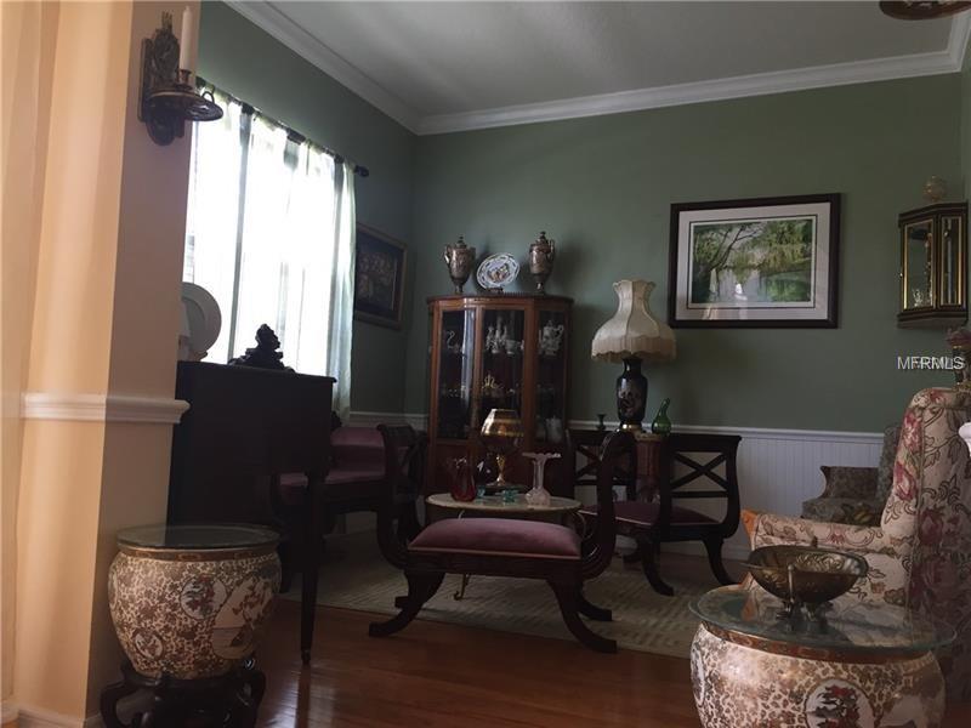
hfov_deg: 61.7
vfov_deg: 48.2
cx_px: 486
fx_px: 813
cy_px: 364
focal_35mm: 29
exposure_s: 1/30
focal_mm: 4.15
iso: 64
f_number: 2.2
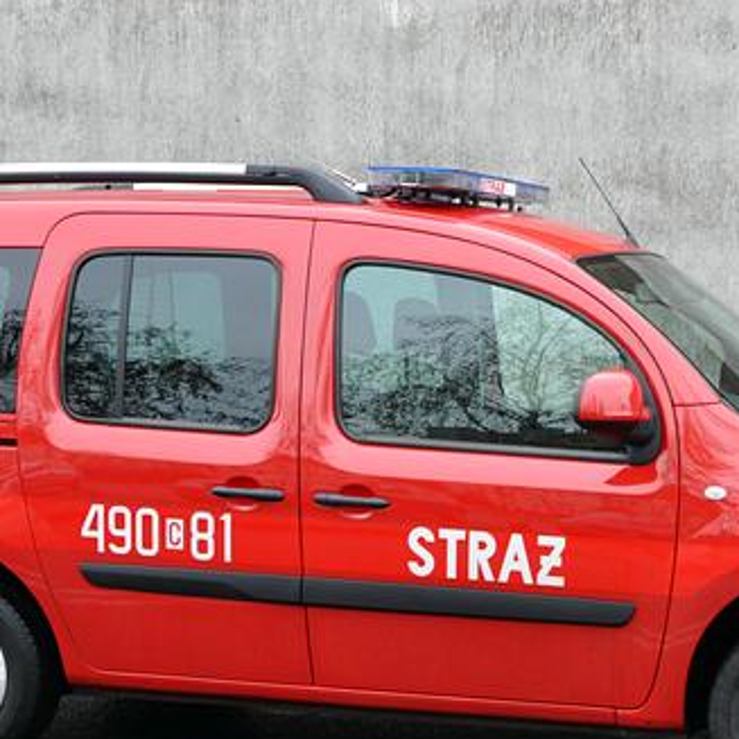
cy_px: 507
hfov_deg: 19.9
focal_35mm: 86
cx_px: 635
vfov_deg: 20.1
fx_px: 2077
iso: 800
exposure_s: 1/60
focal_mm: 26
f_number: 8
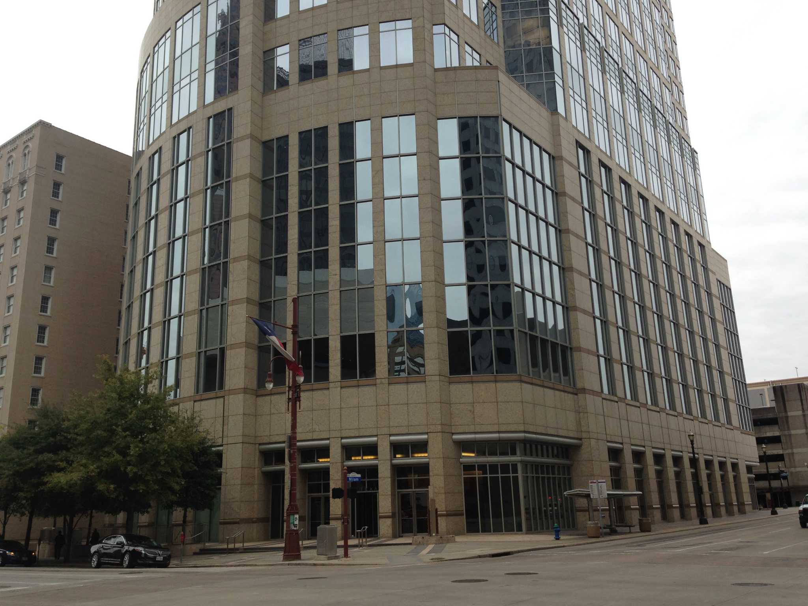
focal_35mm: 33
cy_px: 303
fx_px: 770
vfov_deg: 42.9
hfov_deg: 55.4
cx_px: 404
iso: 50
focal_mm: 4.12
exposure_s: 1/609
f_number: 2.4
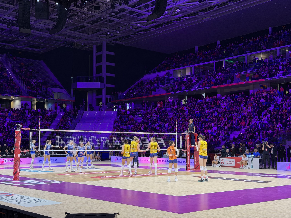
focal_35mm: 48
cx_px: 146
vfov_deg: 30.3
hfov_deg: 39.7
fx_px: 404
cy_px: 109
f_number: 1.78
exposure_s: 1/86
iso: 80
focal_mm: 6.76
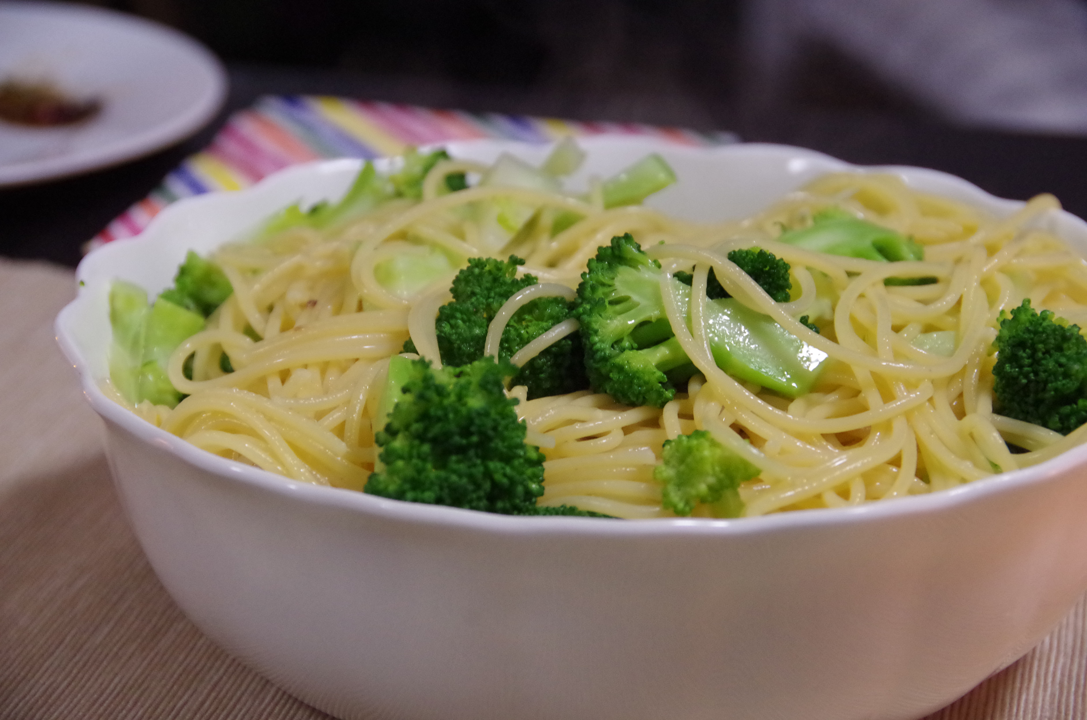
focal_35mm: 102
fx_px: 3073
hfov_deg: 20.1
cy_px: 360
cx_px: 544
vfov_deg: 13.4
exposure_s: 1/25
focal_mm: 68
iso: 3200
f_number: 5.6
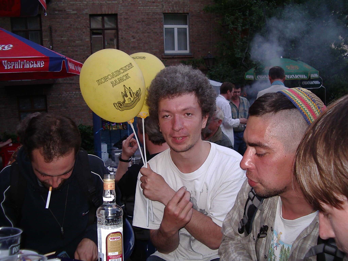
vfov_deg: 37.7
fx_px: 382
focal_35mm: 38
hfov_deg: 49.0
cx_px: 174
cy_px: 130
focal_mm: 5.8
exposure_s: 1/60
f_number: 2.6
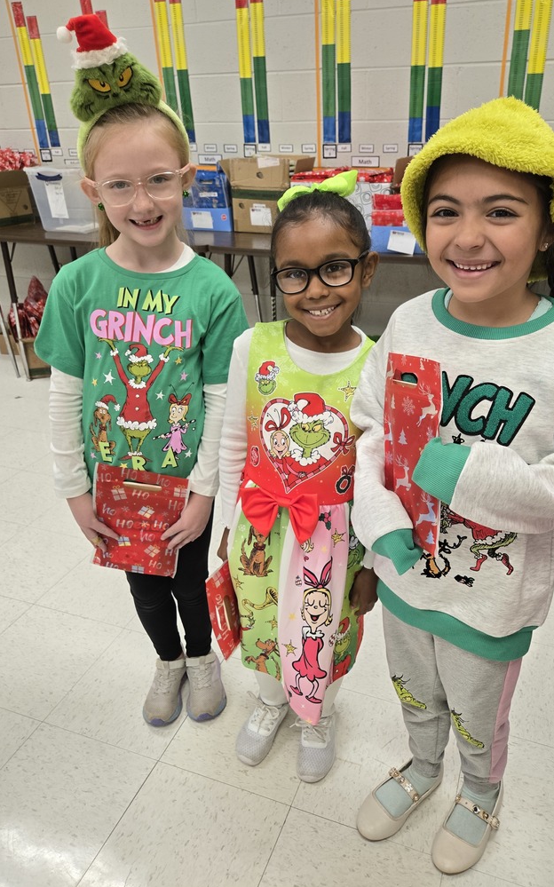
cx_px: 326
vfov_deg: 72.6
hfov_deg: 49.0
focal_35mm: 25
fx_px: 604
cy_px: 436
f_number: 1.8
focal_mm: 5.4
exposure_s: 1/120
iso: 160
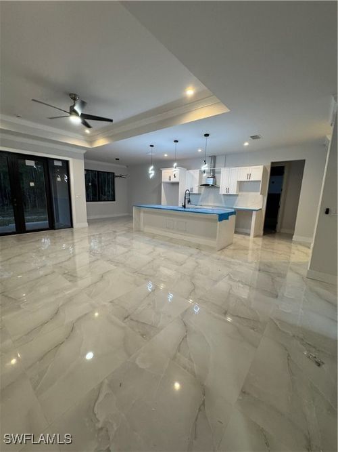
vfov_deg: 102.1
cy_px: 226
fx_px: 182
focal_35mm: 14
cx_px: 169
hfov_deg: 85.7
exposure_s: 1/120
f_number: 2.2
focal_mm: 2.22
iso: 320
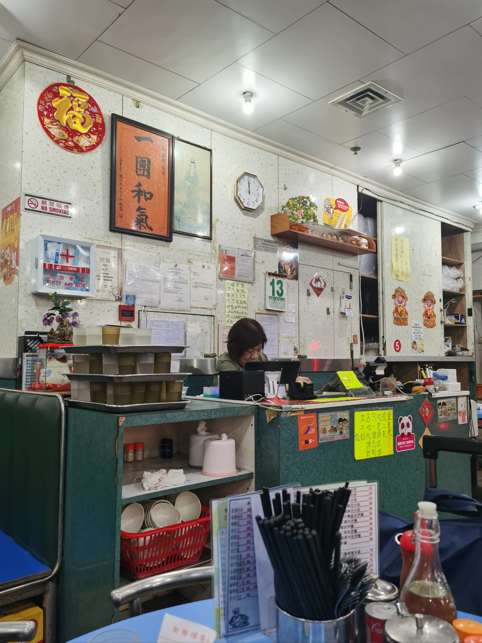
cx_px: 241
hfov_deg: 51.4
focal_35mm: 27
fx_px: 501
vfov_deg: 65.3
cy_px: 322
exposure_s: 1/100
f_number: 1.6
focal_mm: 5.56
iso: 200
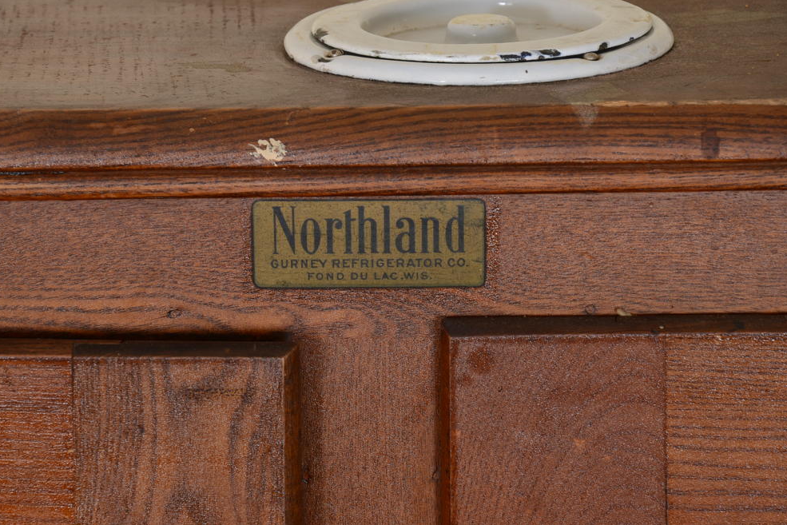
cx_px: 391
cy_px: 263
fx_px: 3487
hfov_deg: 12.9
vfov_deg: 8.6
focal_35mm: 160
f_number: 10
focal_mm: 105
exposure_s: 1/80
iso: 100
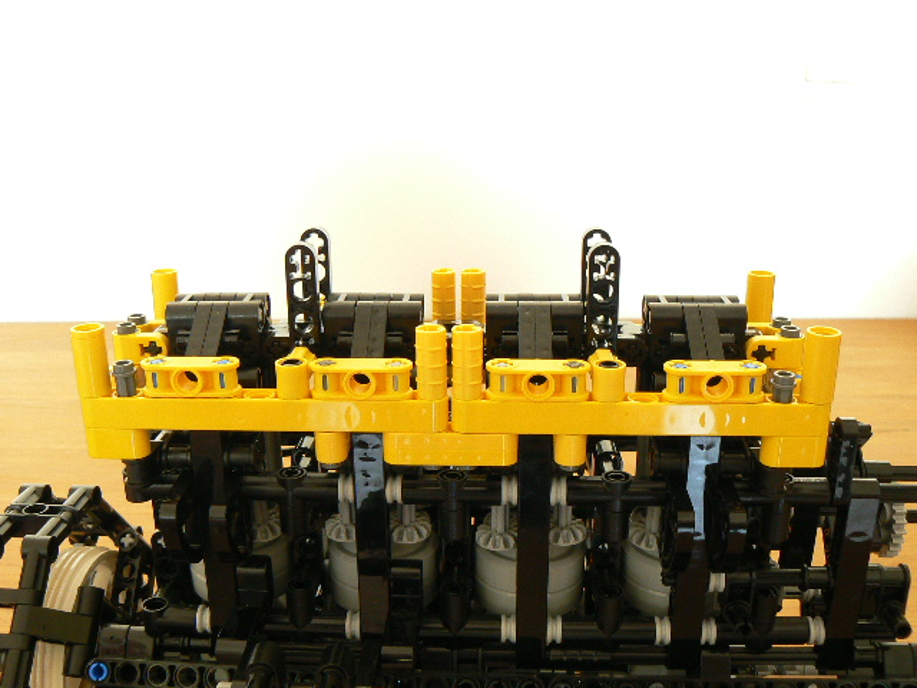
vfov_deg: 39.7
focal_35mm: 36
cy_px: 344
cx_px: 458
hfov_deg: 51.4
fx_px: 954
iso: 100
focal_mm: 6
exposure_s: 1/1.3
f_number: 4
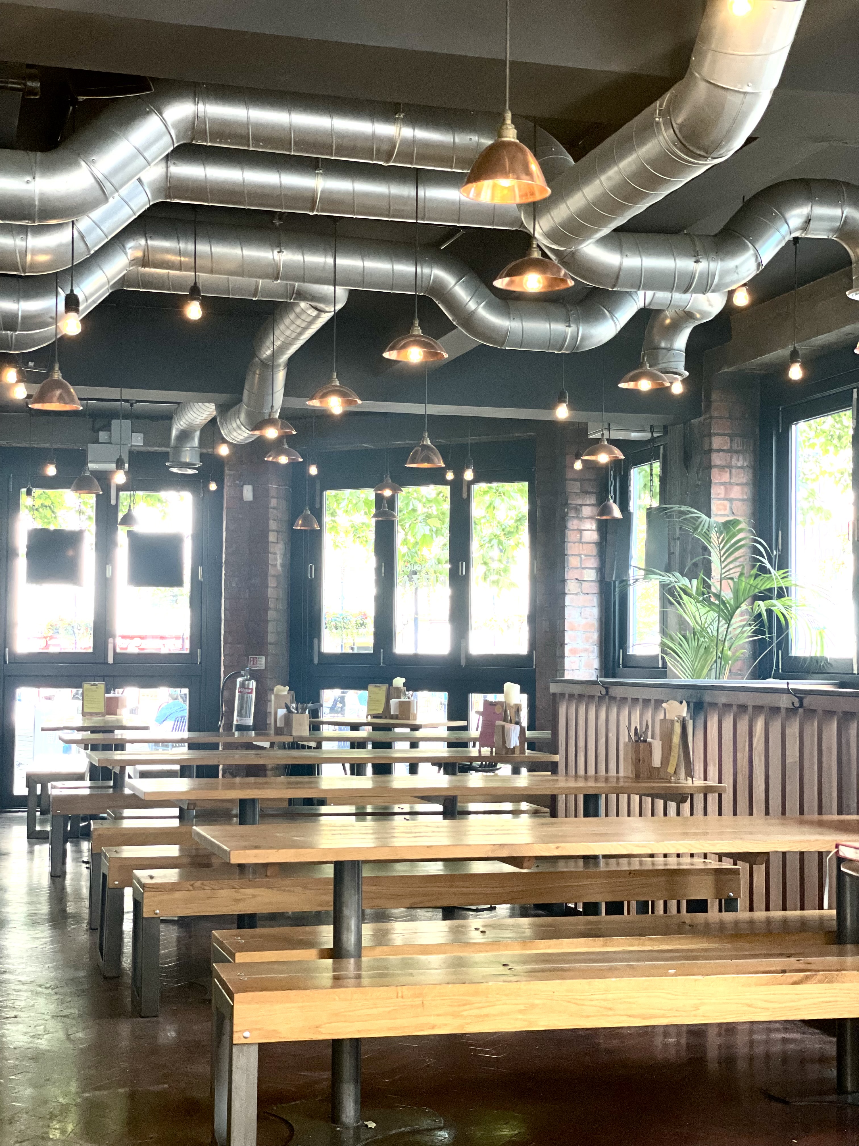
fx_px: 1721
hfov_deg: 28.0
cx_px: 430
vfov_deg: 36.8
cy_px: 573
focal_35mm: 52
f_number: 2
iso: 250
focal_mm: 6
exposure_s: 1/100
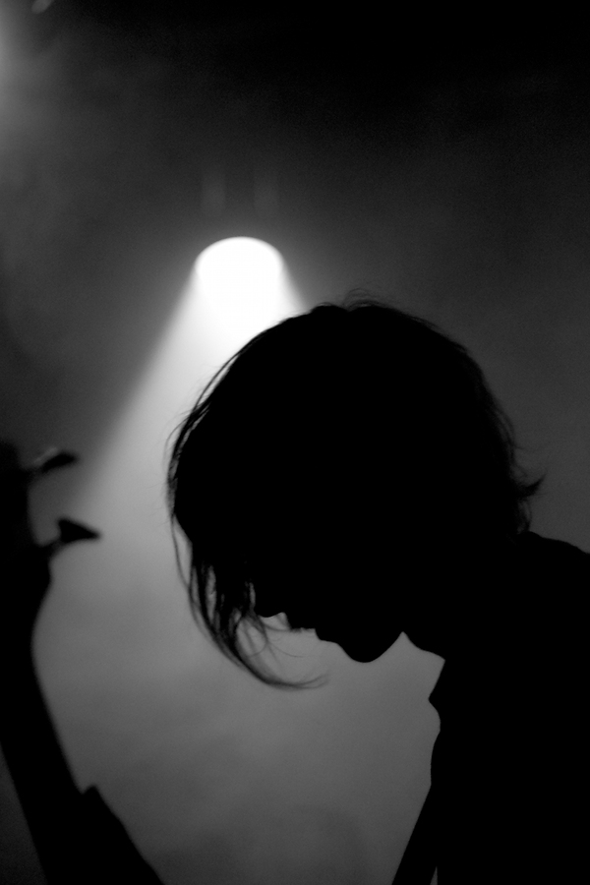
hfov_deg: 18.2
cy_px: 442
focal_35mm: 75
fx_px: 1844
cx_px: 295
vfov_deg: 27.0
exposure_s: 1/125
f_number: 1.4
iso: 200
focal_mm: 50
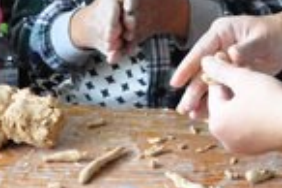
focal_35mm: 160
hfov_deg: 12.7
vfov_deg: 8.4
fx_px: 1252
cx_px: 278
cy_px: -86
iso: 3200
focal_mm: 26
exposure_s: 1/125
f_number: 9
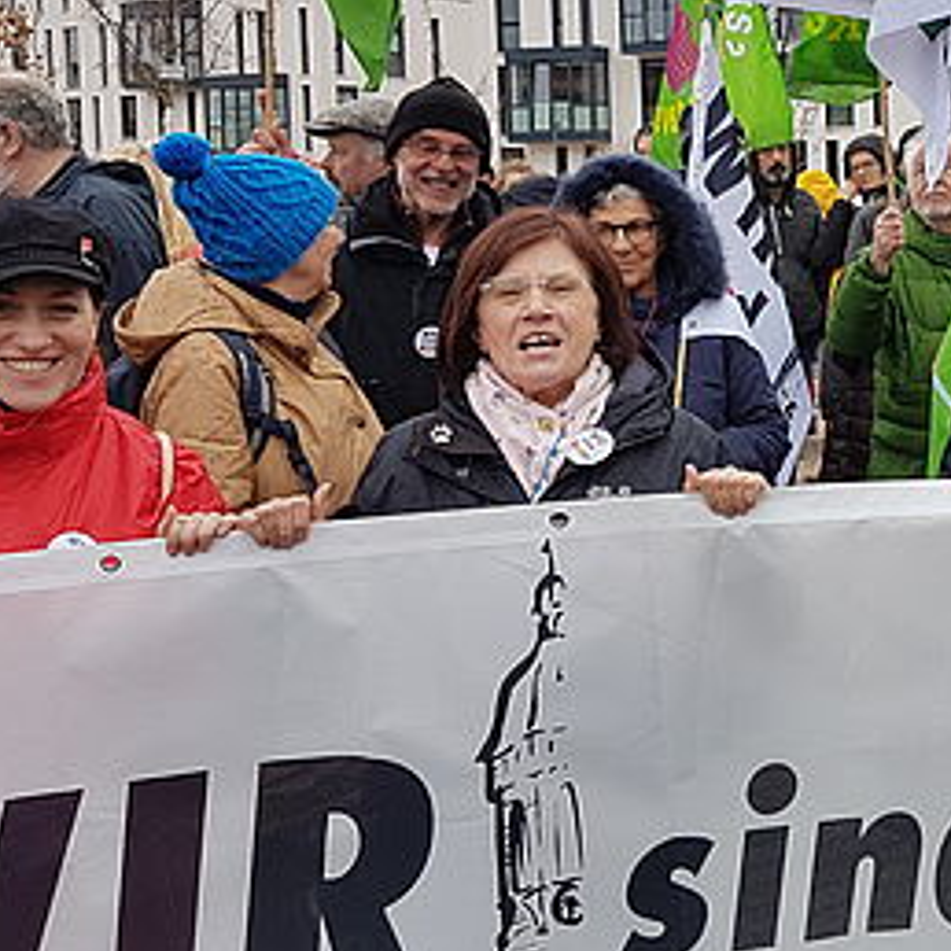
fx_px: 1803
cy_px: 332
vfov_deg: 29.4
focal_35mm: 58
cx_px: 980
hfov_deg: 27.6
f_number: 1.7
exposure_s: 1/382
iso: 40
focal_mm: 4.2
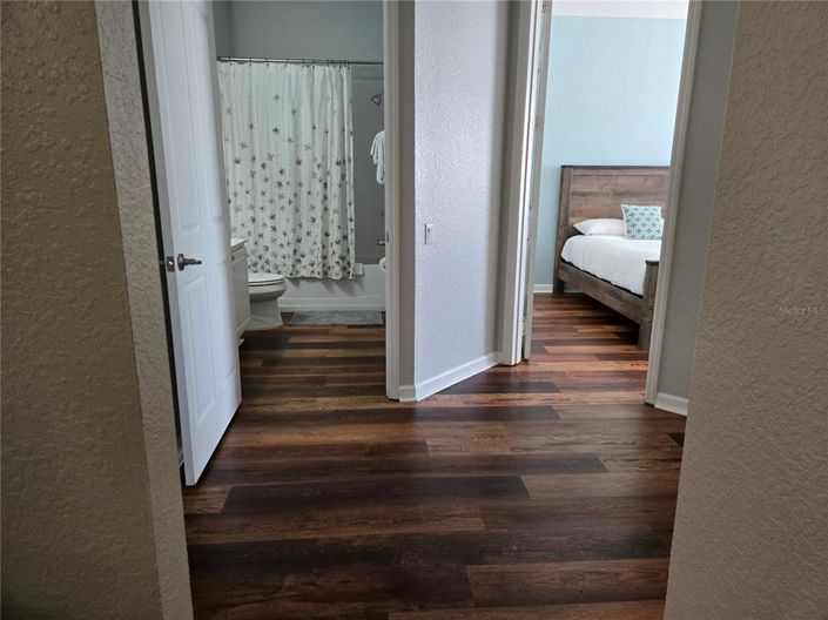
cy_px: 310
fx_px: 550
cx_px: 414
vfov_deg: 58.8
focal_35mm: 23
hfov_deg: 74.0
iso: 200
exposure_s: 1/120
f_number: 1.8
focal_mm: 5.4
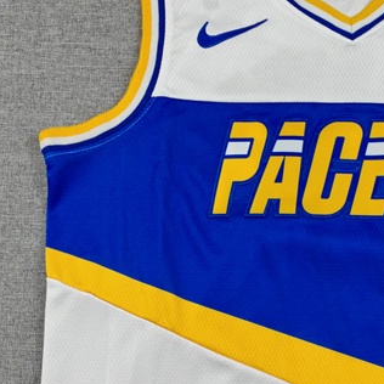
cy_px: 311
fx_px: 703
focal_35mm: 56
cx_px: 338
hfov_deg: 29.4
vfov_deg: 29.8
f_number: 1.9
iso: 64
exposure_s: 1/100
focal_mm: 5.3
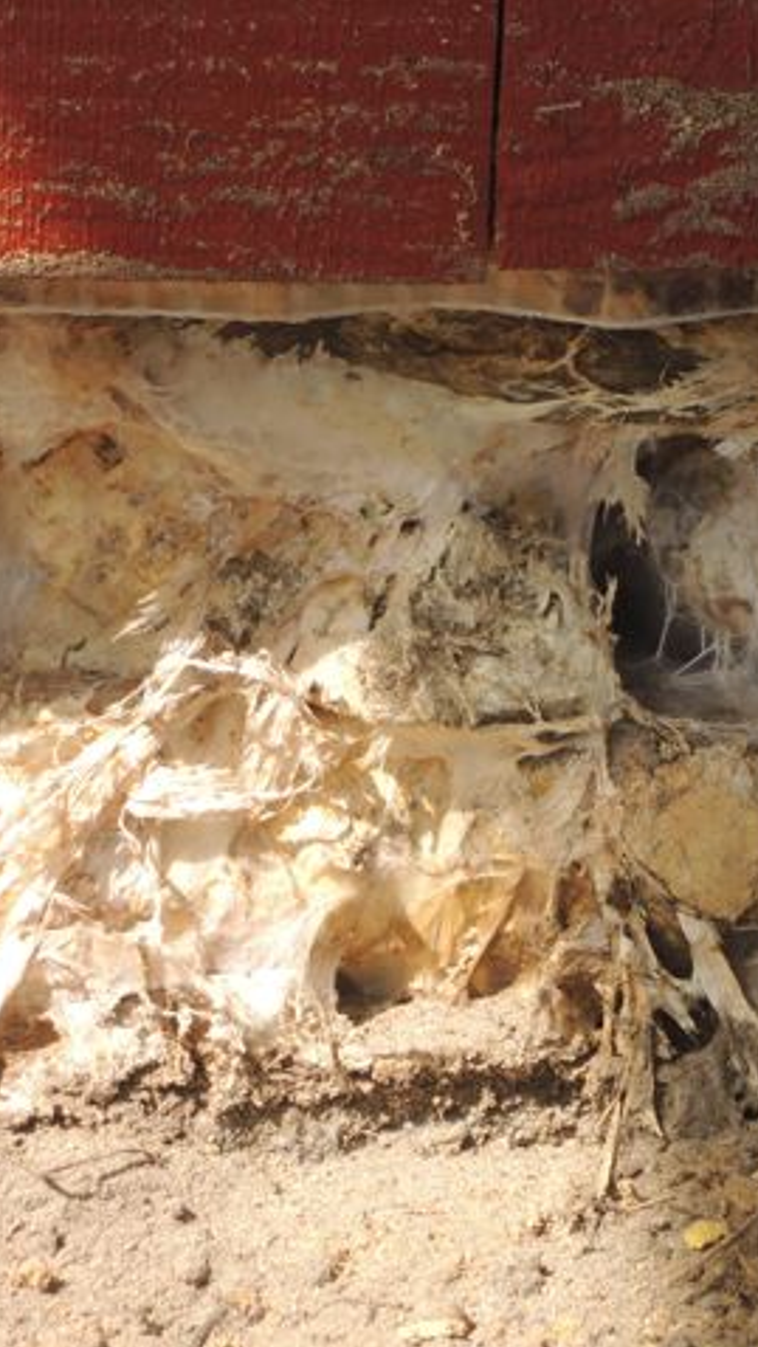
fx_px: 5215
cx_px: 611
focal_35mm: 146
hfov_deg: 8.3
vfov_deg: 14.7
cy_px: 674
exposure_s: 1/160
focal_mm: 17.9
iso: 100
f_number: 4.9
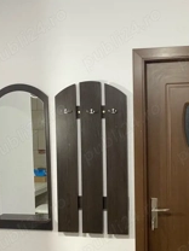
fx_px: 364
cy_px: 147
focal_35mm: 50
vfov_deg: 38.1
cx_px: 145
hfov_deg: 28.6
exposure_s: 1/50
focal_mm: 4.25
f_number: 1.8
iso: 160
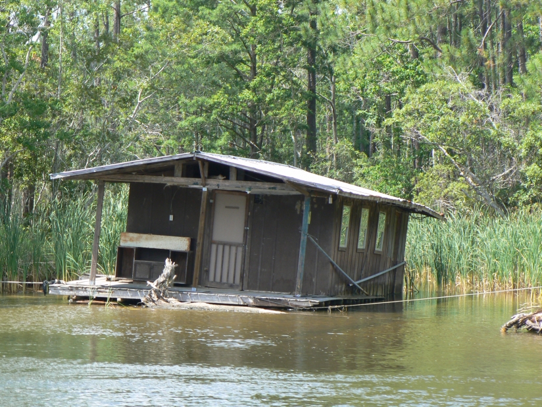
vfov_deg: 8.0
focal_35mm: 186
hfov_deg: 10.6
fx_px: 2912
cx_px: 271
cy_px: 204
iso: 80
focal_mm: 31
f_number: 5.6
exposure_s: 1/125
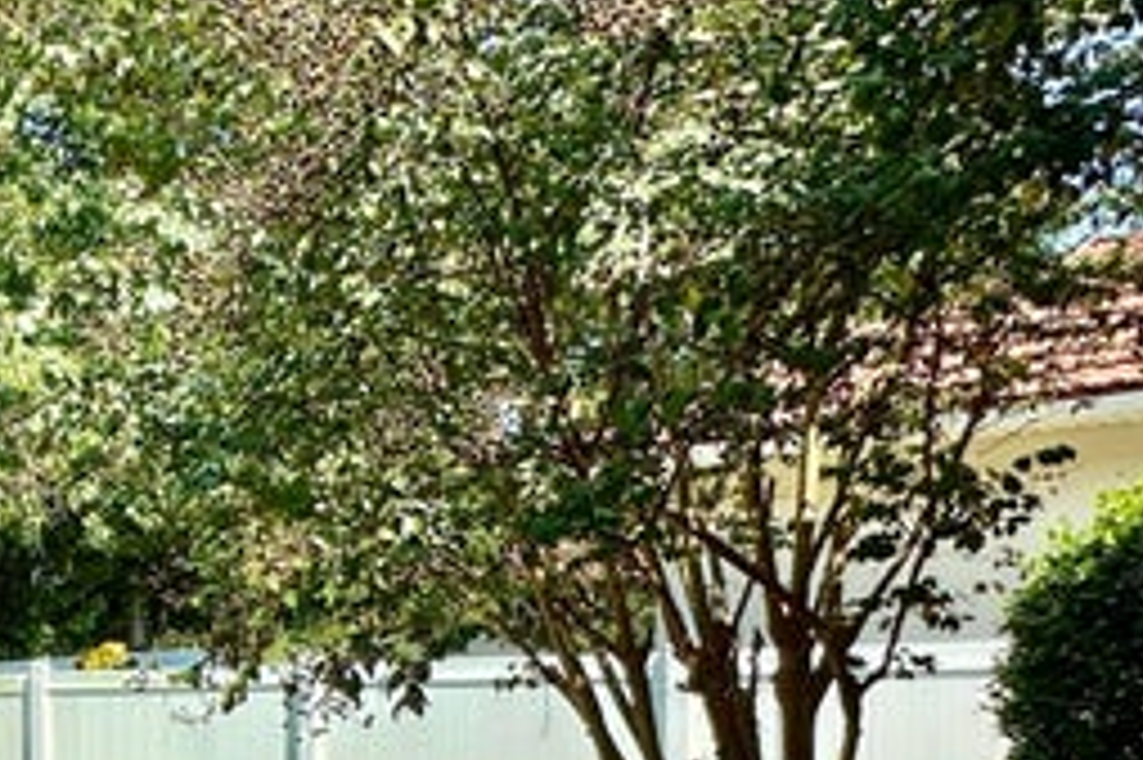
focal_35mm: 49
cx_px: -313
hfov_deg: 31.7
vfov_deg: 26.1
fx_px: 1555
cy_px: 751
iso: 40
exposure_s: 1/1383
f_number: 2.2
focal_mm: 2.22
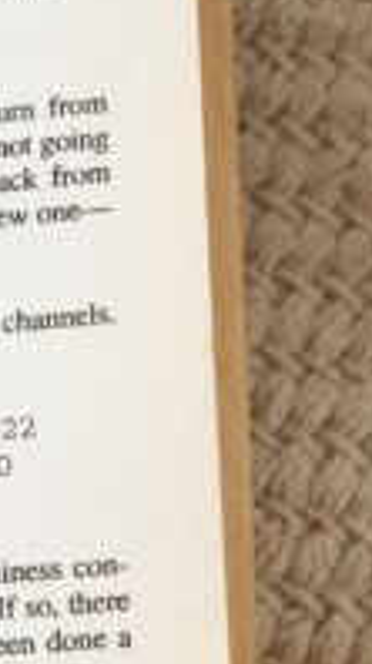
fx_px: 4378
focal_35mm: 249
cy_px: 957
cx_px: -389
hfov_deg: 4.8
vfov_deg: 8.5
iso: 400
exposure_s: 1/500
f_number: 5
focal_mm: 46
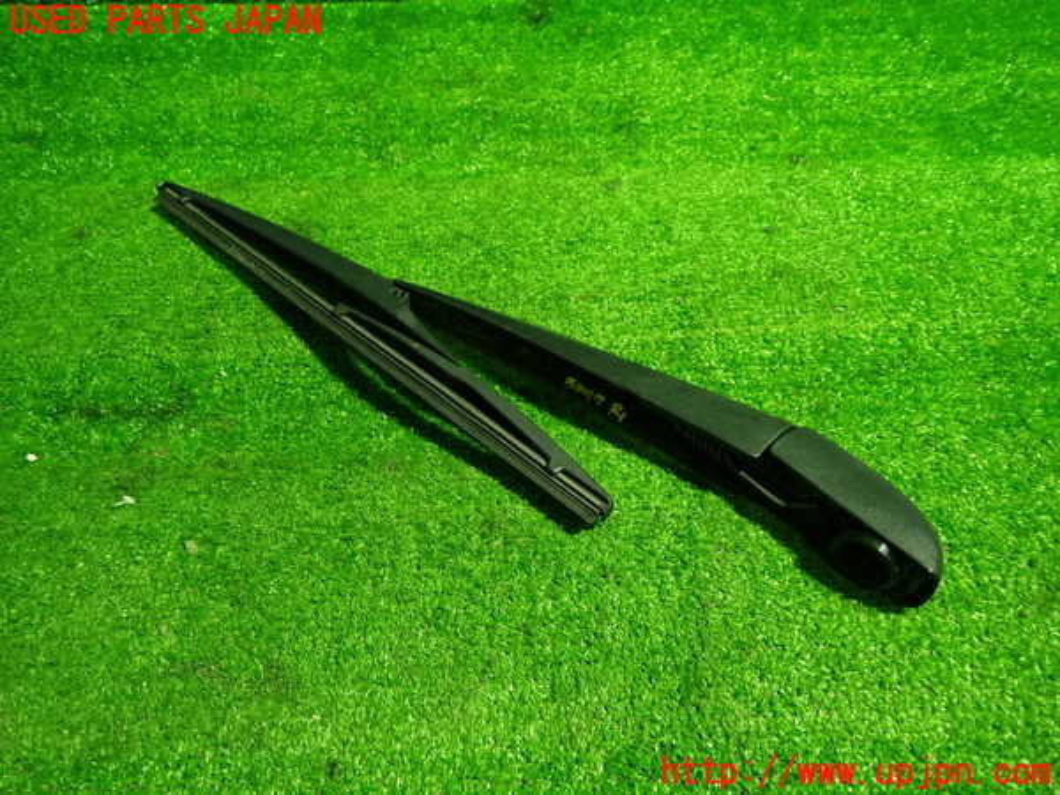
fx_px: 766
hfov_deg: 69.4
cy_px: 398
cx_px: 530
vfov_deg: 54.9
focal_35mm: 25
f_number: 2
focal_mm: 4.5
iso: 320
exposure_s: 1/30
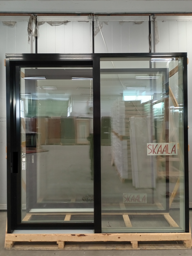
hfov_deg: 51.4
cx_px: 96
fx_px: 200
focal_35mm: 27
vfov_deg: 65.3
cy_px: 128
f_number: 1.8
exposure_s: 1/20
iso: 829
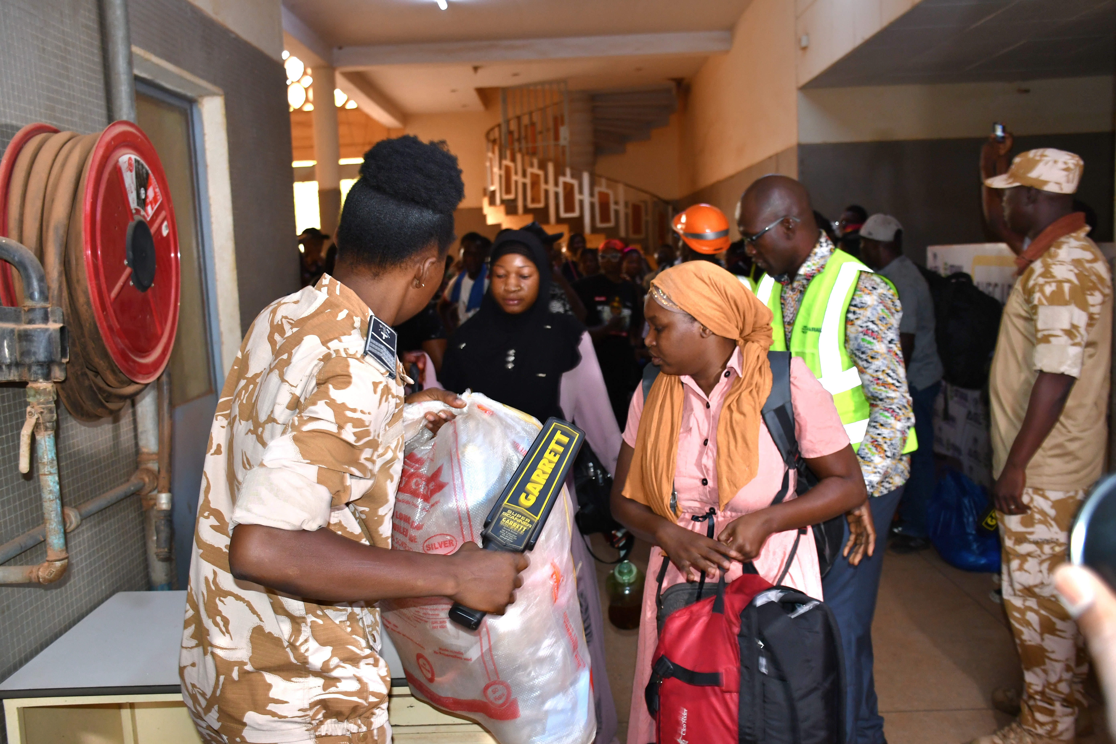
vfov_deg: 40.0
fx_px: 1023
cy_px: 372
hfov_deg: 57.2
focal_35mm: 33
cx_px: 558
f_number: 3.5
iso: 900
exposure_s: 1/60.2
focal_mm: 22
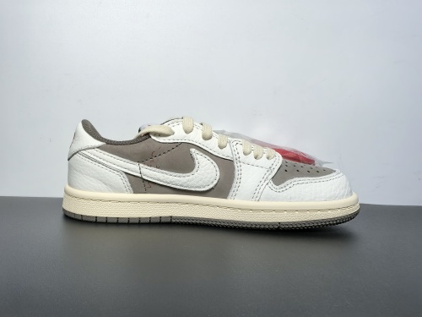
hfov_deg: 65.3
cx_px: 211
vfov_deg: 51.4
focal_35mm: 27
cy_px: 158
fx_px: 329
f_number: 2.2
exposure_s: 1/241
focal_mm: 1.95
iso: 50
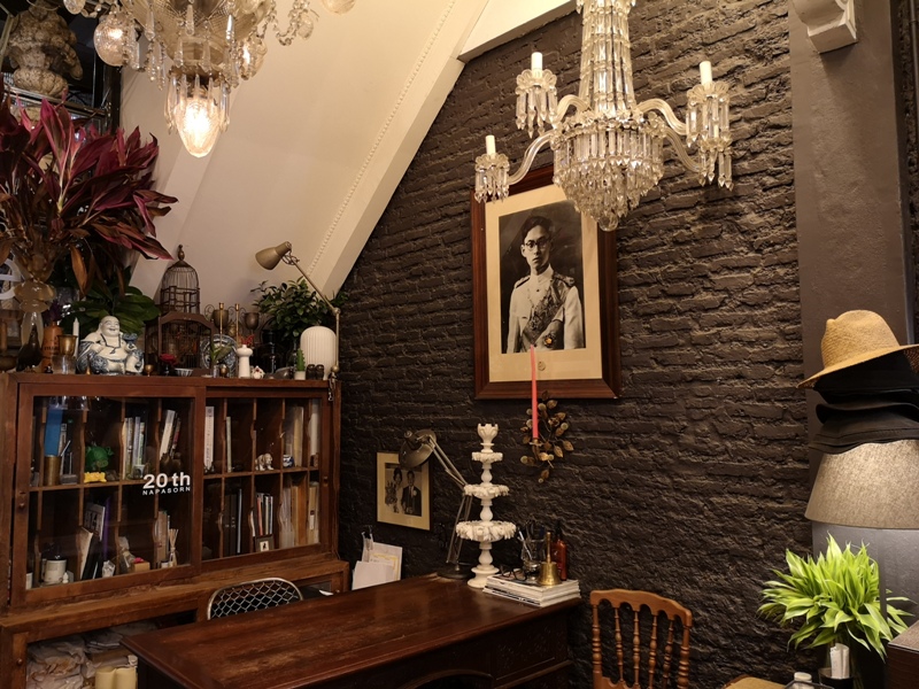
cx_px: 460
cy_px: 344
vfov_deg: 51.4
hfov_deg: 65.3
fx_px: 717
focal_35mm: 27
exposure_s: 1/25
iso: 320
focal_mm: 3.95
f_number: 1.8
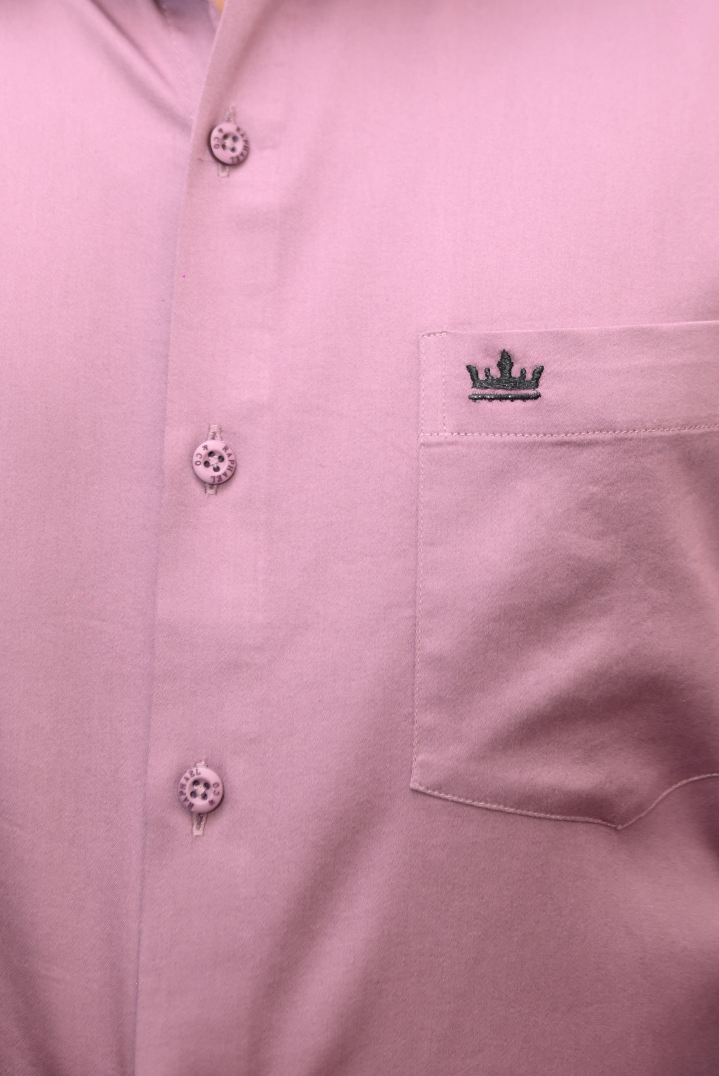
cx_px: 360
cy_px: 538
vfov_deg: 39.6
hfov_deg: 27.0
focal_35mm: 50
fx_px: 1496
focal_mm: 50
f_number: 2
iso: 160
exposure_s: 1/200
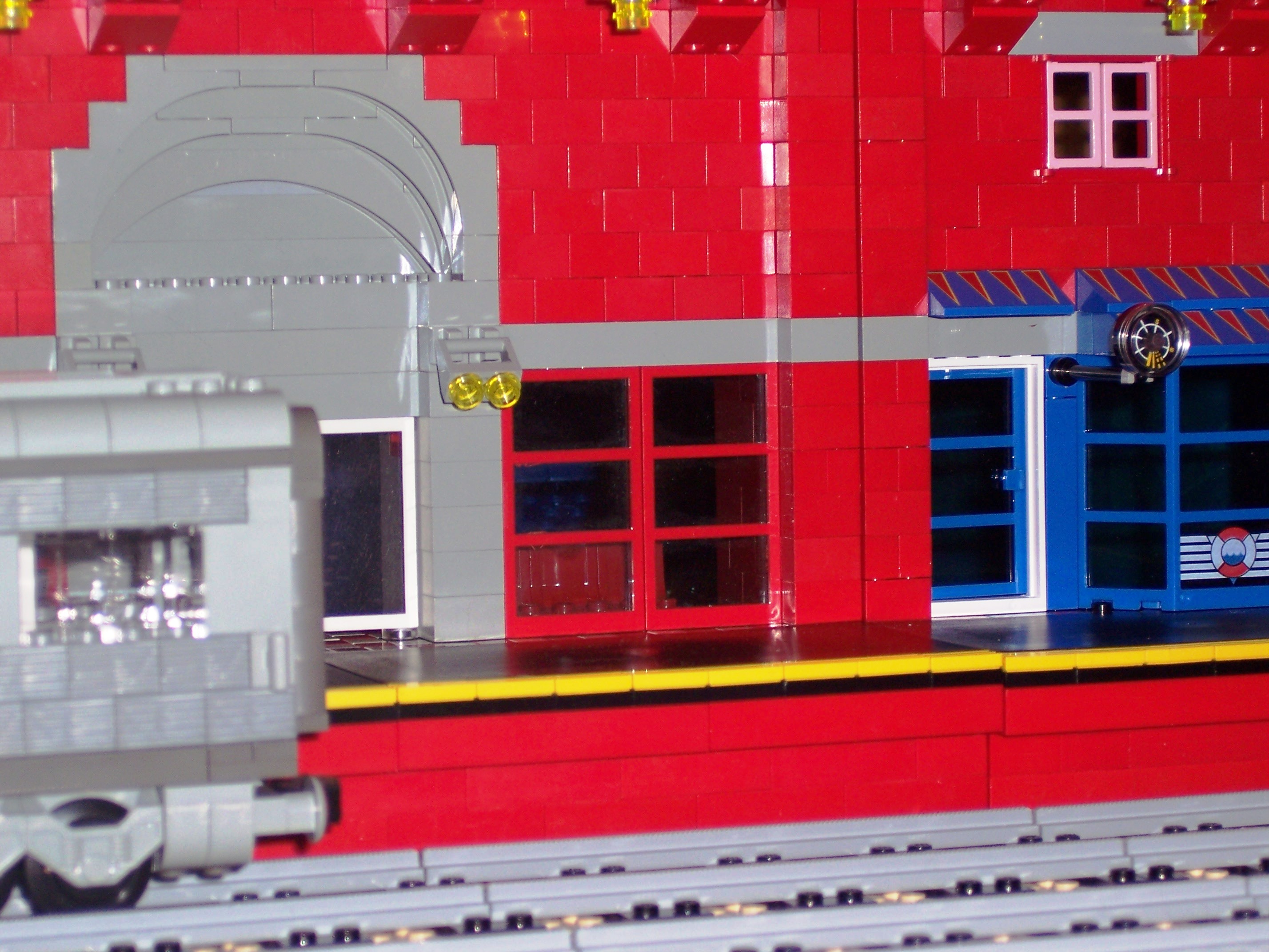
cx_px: 634
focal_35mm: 117
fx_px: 4289
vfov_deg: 12.7
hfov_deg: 16.8
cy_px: 476
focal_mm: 24
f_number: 4.8
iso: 100
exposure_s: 1/125
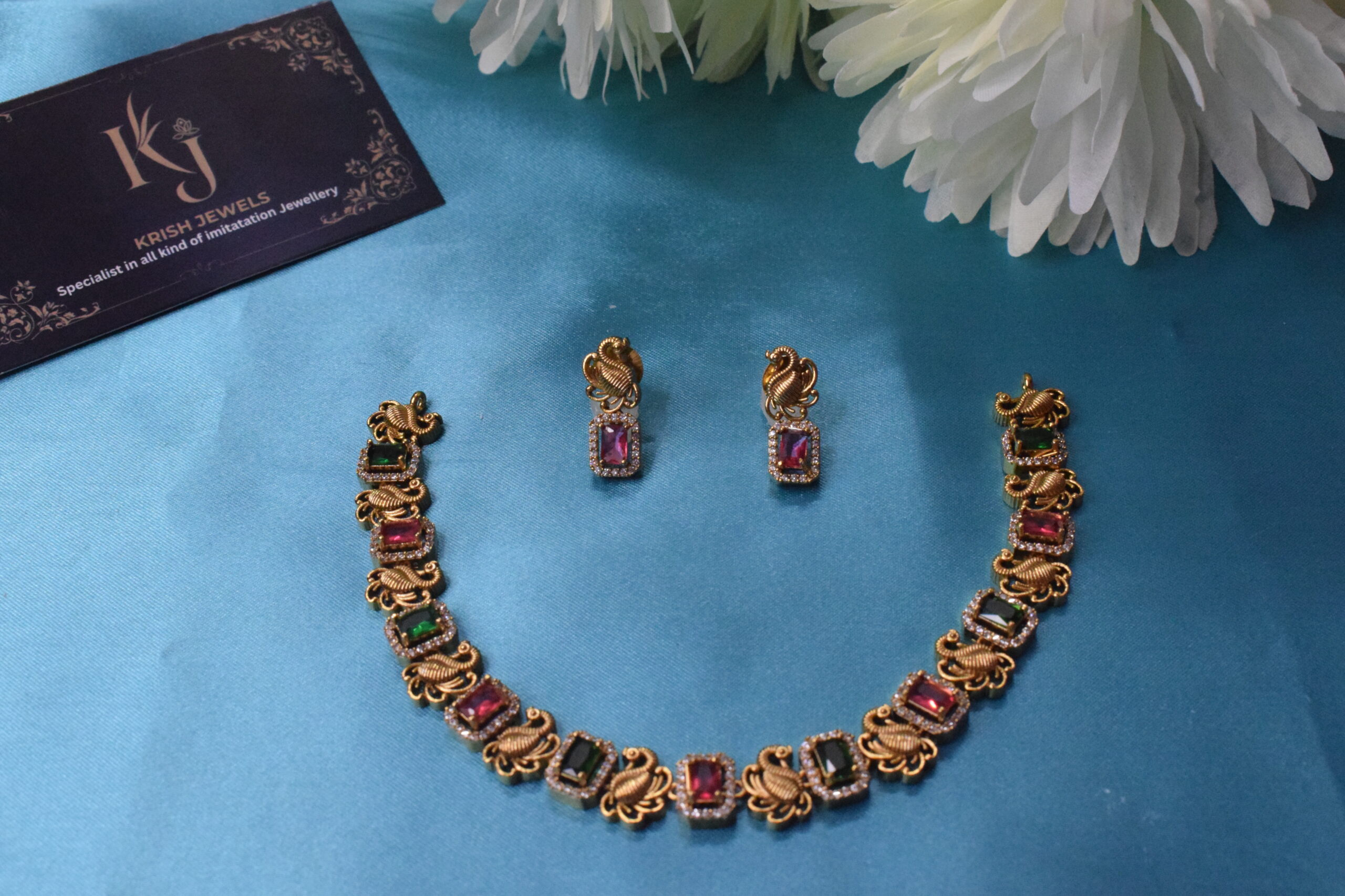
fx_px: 1737
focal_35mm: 46
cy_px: 448
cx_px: 672
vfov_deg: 28.9
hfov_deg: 42.3
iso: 6400
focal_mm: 31
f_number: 11
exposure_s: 1/60
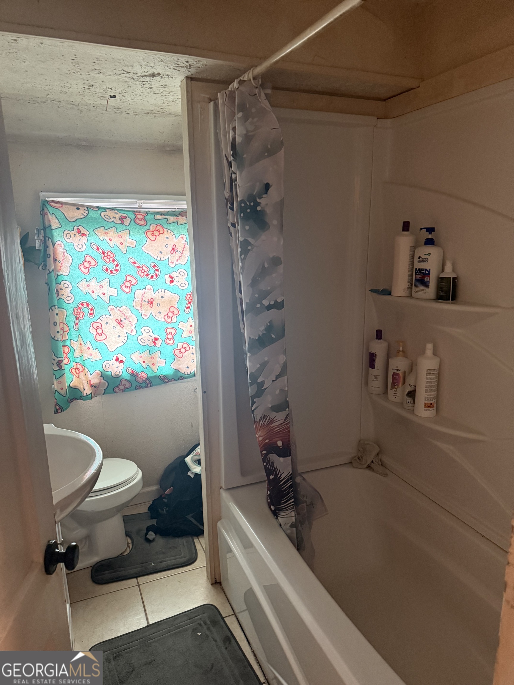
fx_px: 475
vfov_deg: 71.6
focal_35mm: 24
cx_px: 257
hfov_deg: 56.8
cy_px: 342
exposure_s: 1/40
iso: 640
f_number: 1.78
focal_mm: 6.76
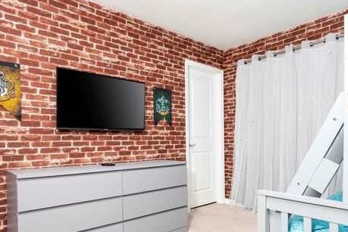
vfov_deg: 49.0
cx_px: 170
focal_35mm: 26
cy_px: 146
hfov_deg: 69.4
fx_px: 251
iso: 1250
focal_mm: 17
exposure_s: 1/50
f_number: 8
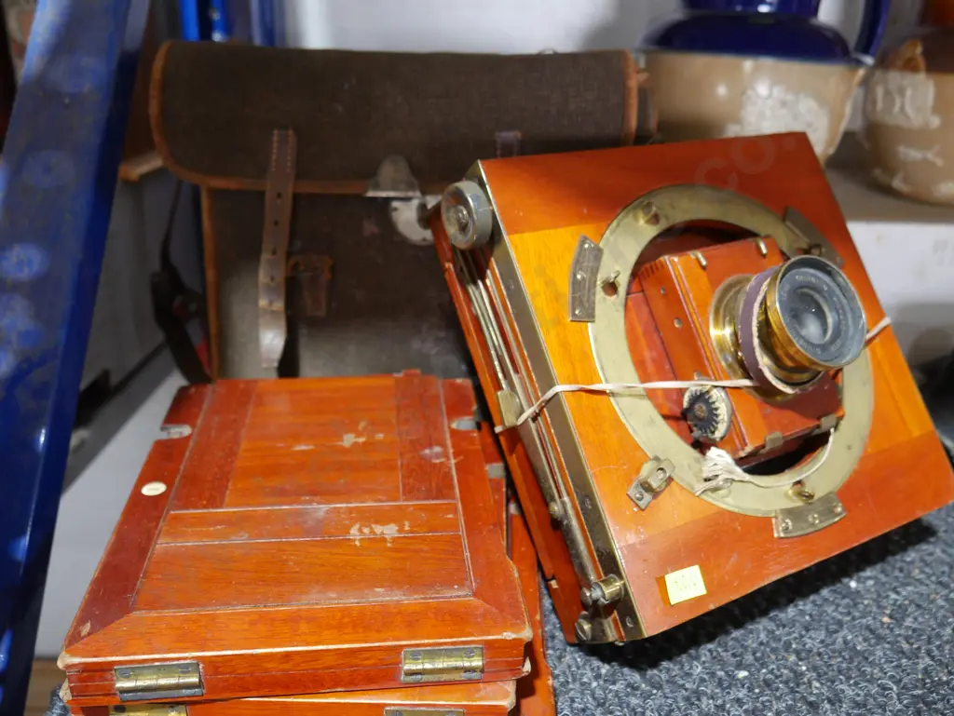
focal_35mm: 32
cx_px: 477
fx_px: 882
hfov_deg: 56.8
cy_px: 358
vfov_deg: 44.2
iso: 1250
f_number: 3.6
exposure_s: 1/60
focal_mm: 16
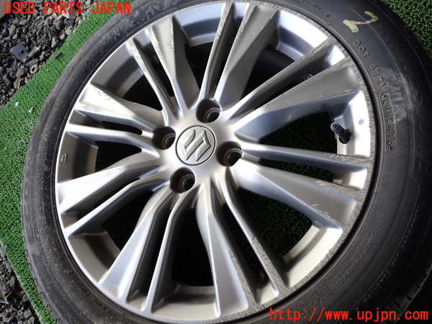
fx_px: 374
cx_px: 216
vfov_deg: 46.8
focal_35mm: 30
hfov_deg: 60.0
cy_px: 162
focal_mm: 5.4
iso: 160
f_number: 2.3
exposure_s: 1/125
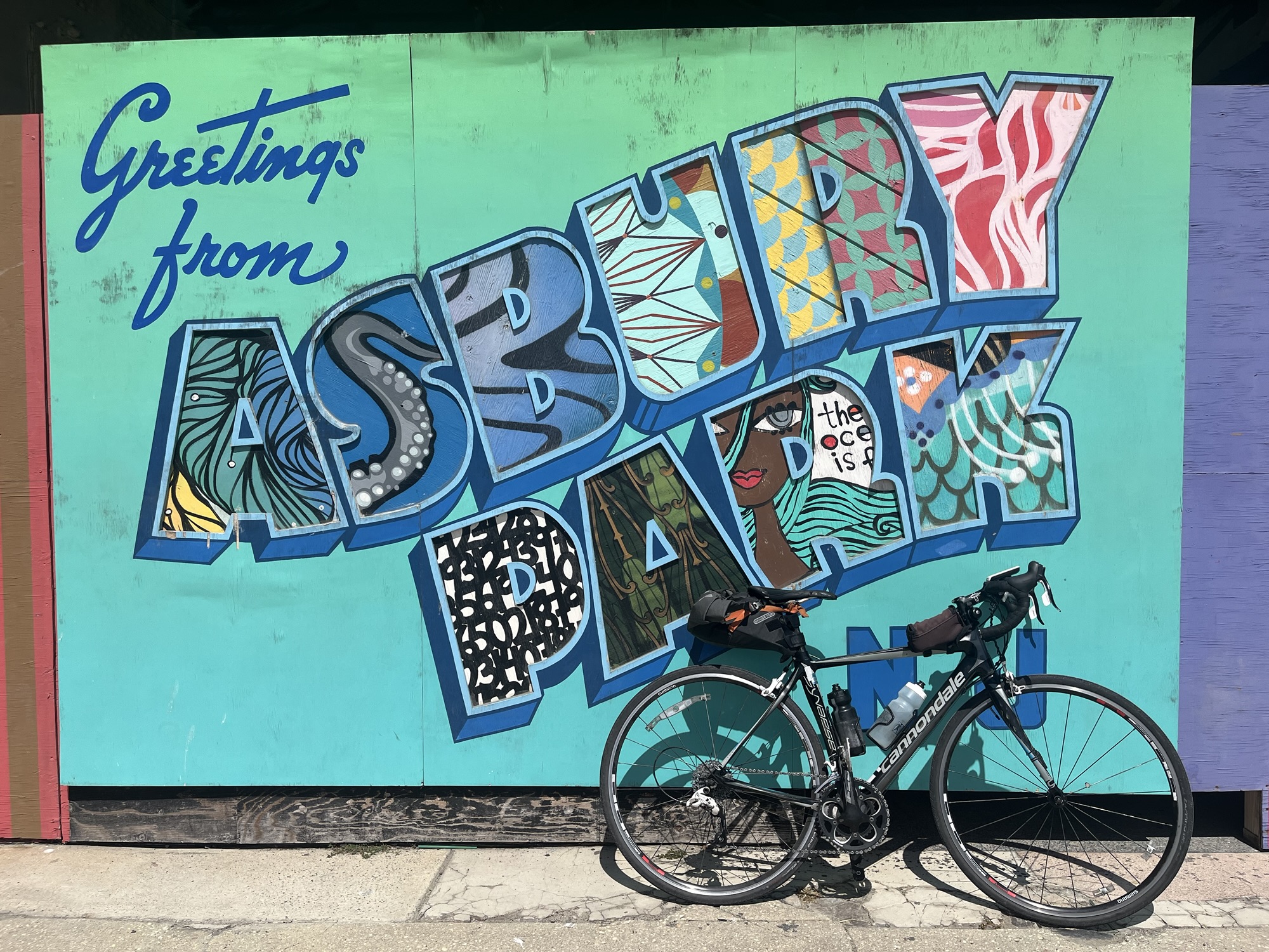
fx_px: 953
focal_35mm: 26
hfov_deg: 67.3
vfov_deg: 53.1
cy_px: 476
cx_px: 634
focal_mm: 5.1
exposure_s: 1/7353
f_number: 1.6
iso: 50
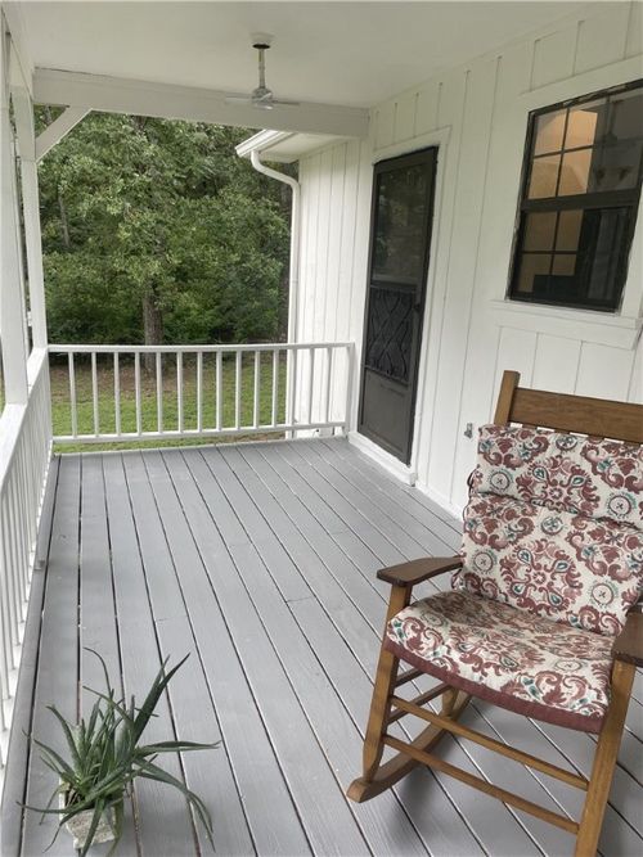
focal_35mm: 26
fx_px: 644
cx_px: 322
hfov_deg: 53.0
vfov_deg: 67.3
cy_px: 428
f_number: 1.6
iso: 32
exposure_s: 1/153
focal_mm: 4.2
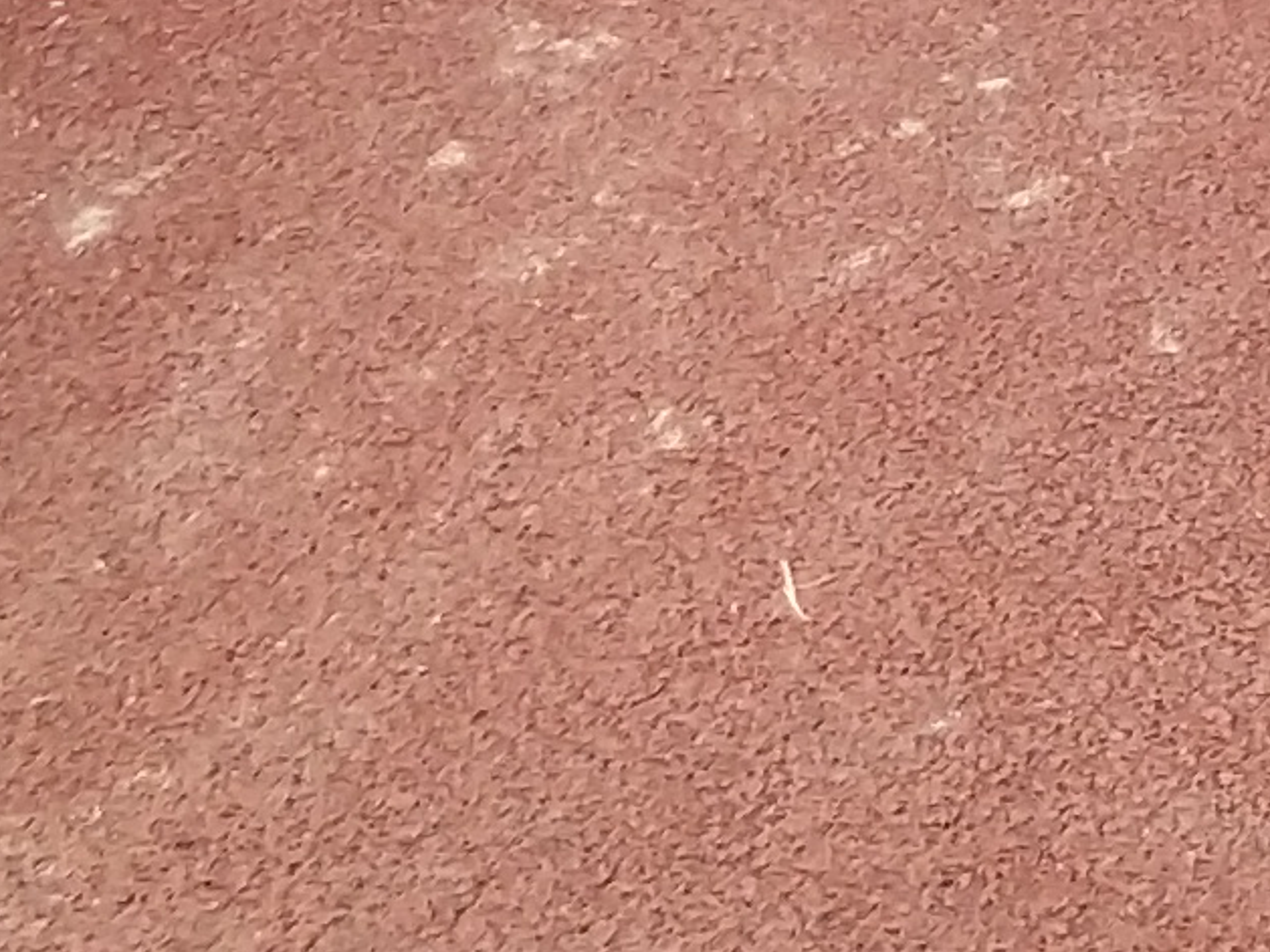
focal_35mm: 205
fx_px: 7523
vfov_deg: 6.9
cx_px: 1652
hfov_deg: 9.5
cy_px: -1257
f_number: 2.2
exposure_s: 1/1026
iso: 50
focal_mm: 3.69
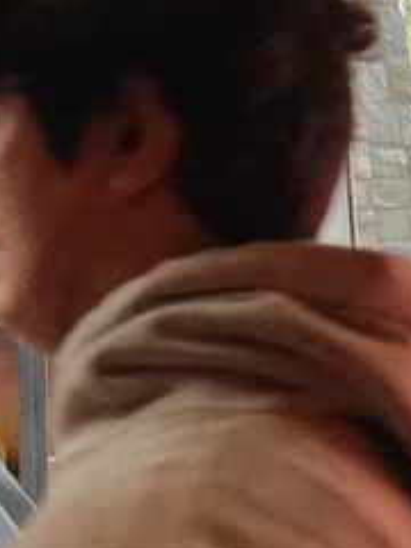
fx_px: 1551
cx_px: -274
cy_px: -279
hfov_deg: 13.8
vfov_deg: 17.9
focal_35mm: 98
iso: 1000
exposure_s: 1/120
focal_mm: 6.4
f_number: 1.8
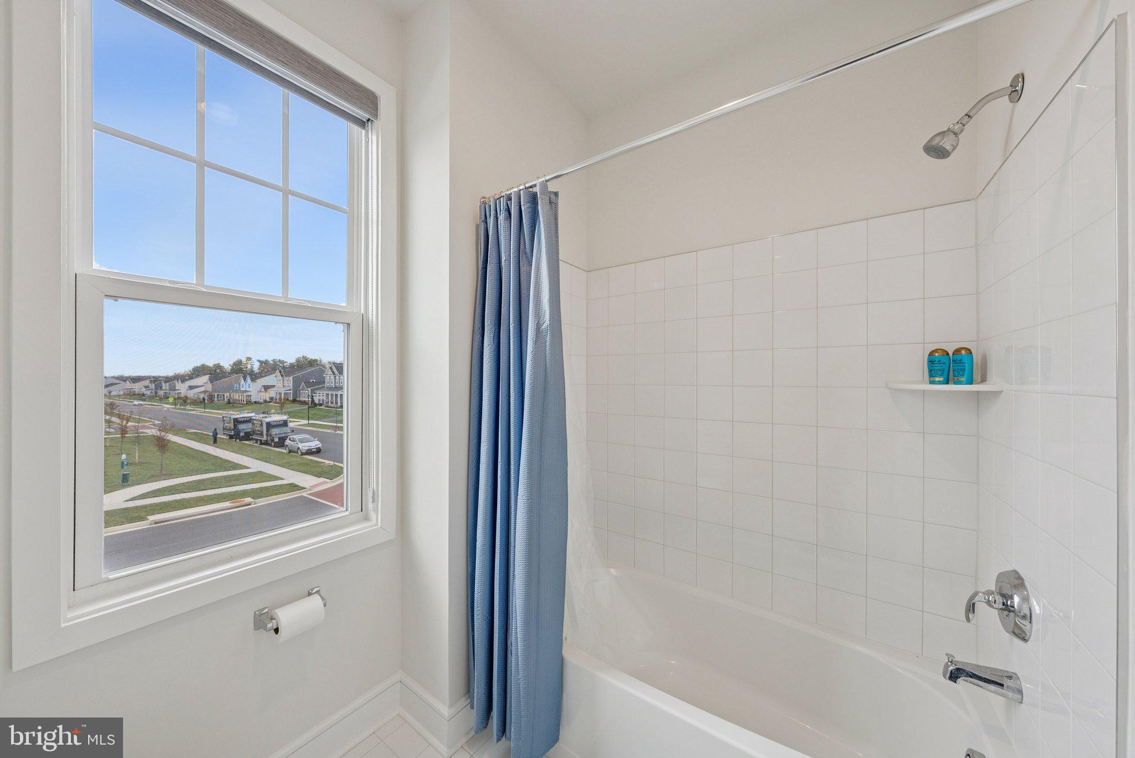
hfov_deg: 112.6
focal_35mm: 12
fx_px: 378
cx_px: 568
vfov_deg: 90.1
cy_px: 379
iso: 640
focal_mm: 12
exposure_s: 1/100
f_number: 7.1
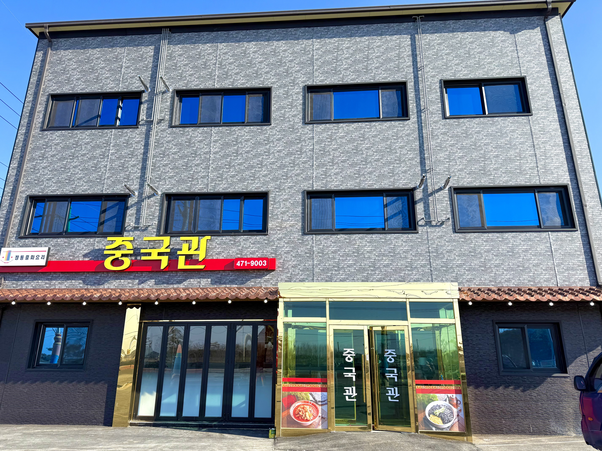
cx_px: 301
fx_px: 417
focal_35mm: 24
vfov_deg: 56.8
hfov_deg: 71.6
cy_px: 226
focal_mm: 6.76
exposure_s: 1/2299
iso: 80
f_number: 1.78
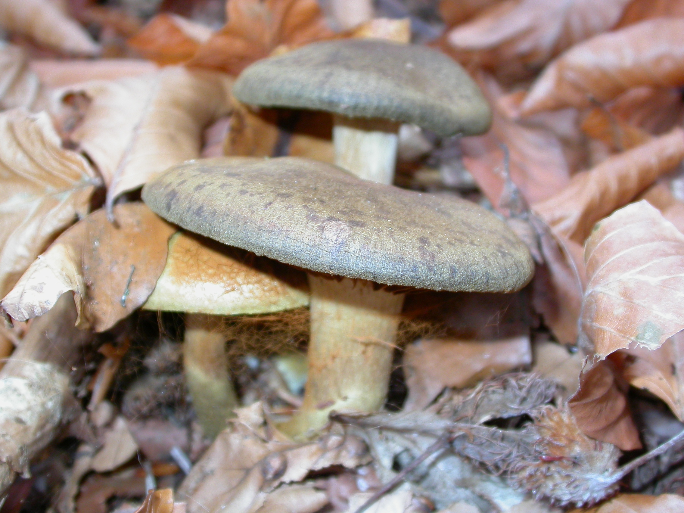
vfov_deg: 28.6
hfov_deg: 37.5
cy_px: 256
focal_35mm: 51
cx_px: 342
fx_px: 1008
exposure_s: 1/30
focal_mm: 10.7
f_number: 2.9
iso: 100
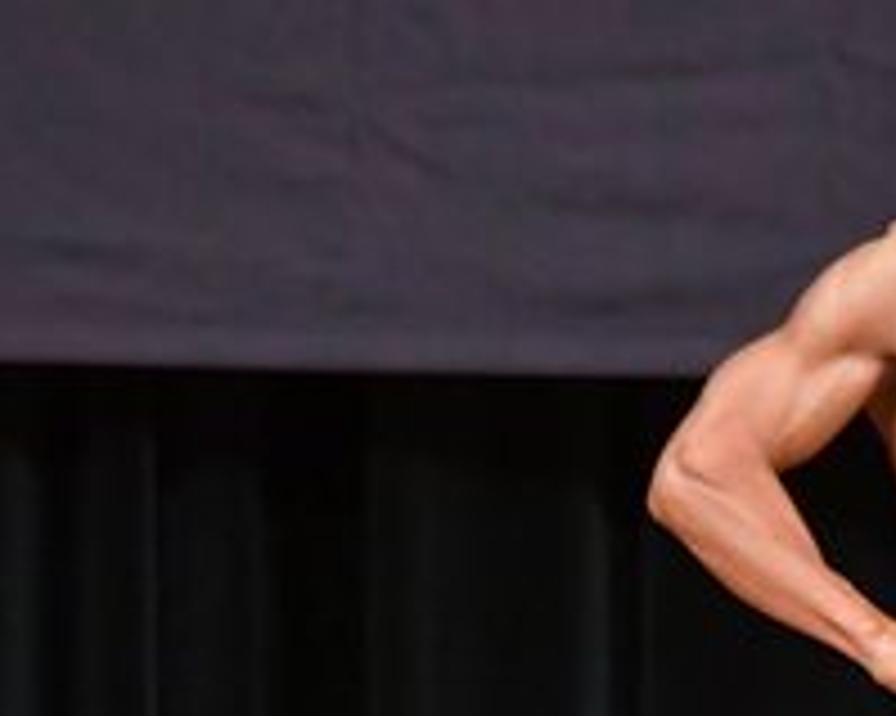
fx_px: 27645
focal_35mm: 1043
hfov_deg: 1.9
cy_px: 802
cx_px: 1078
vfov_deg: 1.5
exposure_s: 1/400
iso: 5000
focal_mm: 190
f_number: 5.6
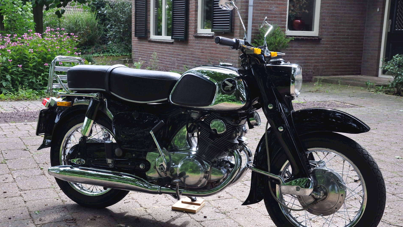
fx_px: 545
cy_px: 119
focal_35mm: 51
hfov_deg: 40.6
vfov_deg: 23.5
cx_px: 200
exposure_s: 1/80
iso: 200
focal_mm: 32
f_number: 9
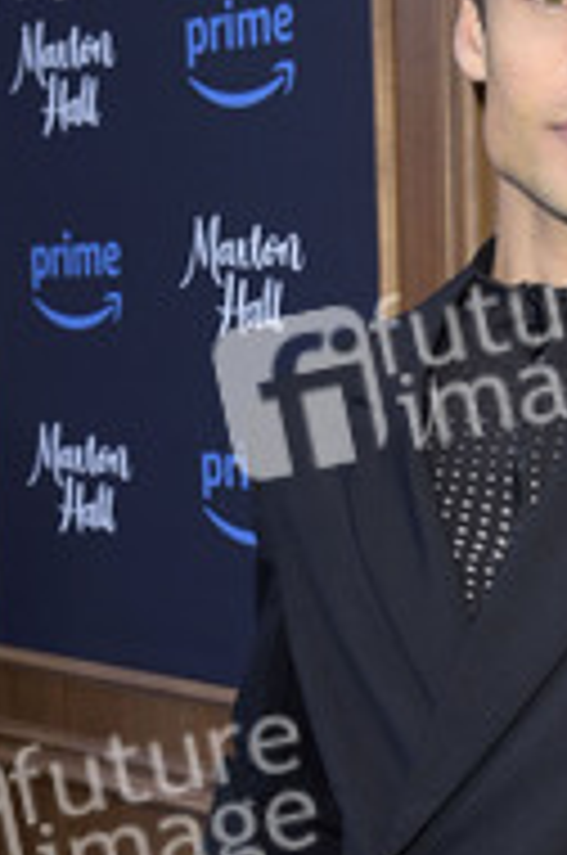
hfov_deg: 16.6
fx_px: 1897
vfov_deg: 25.2
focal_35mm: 80
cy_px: 598
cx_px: 576
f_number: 5.6
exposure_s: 1/250
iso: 500
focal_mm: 38
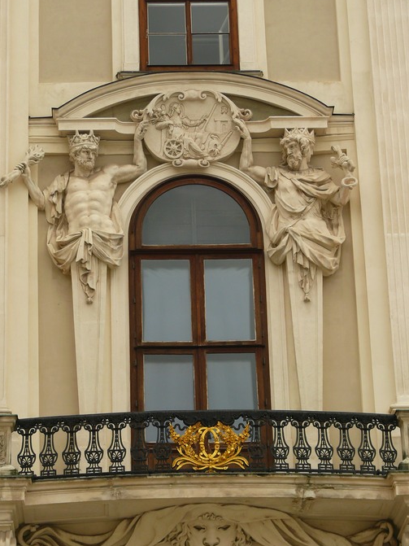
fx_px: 1938
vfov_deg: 16.0
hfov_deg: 12.0
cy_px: 275
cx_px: 182
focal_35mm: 123
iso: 100
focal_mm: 23.2
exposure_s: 1/100
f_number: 4
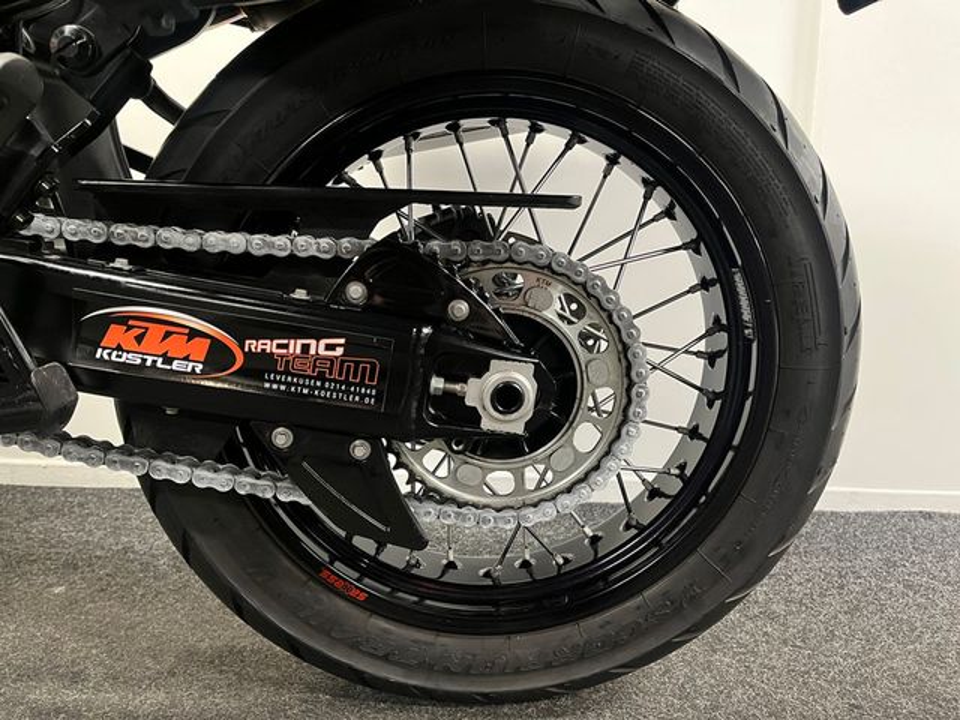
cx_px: 480
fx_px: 721
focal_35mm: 26
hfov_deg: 67.3
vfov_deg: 53.1
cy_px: 360
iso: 400
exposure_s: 1/33
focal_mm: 5.1
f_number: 1.6
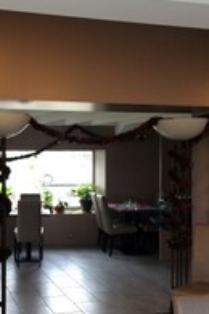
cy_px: 164
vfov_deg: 36.2
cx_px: 75
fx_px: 479
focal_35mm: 55
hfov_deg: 24.5
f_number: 2.2
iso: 125
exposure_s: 1/33
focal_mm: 4.15
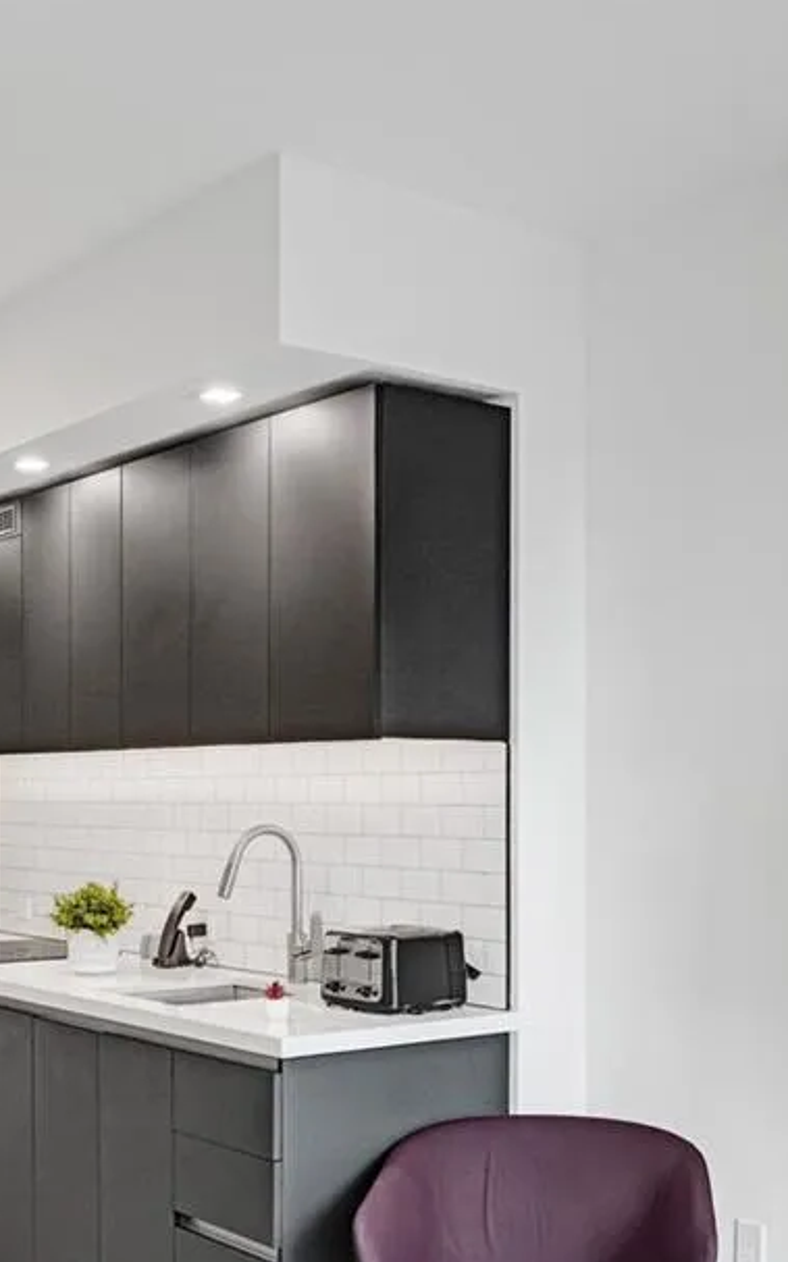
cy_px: 796
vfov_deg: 45.8
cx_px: 416
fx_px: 1479
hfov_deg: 29.8
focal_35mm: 43
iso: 800
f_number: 5.6
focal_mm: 16
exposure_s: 1/250
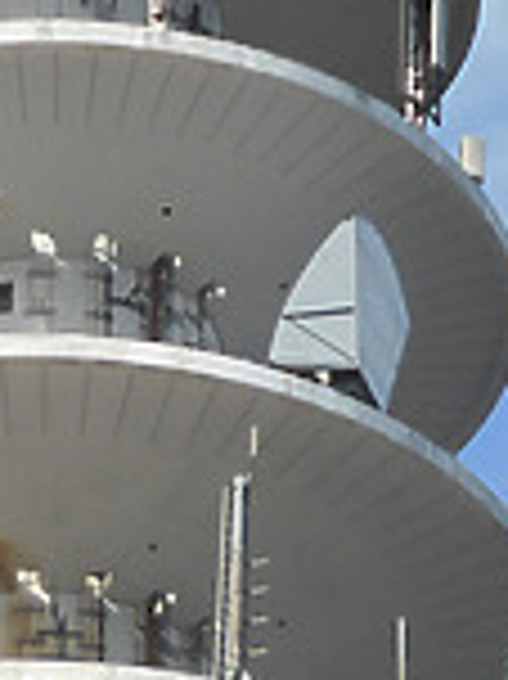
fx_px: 18713
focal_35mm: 955
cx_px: 101
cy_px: 842
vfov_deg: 2.1
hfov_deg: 1.6
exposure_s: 1/400
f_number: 5.4
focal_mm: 25.9
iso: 160
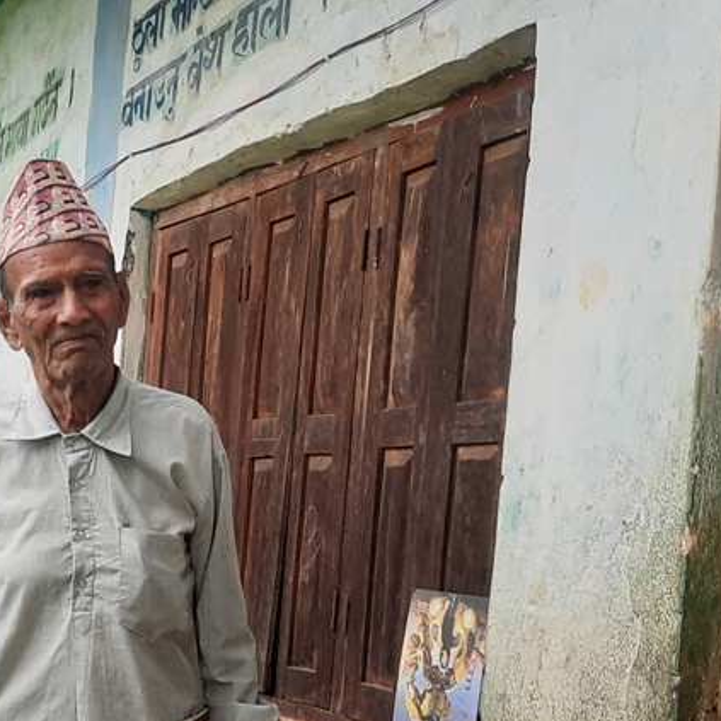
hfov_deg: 23.3
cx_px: -95
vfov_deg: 24.6
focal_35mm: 69
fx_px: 1626
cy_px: 569
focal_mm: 4.6
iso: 25
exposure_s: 1/100
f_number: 2
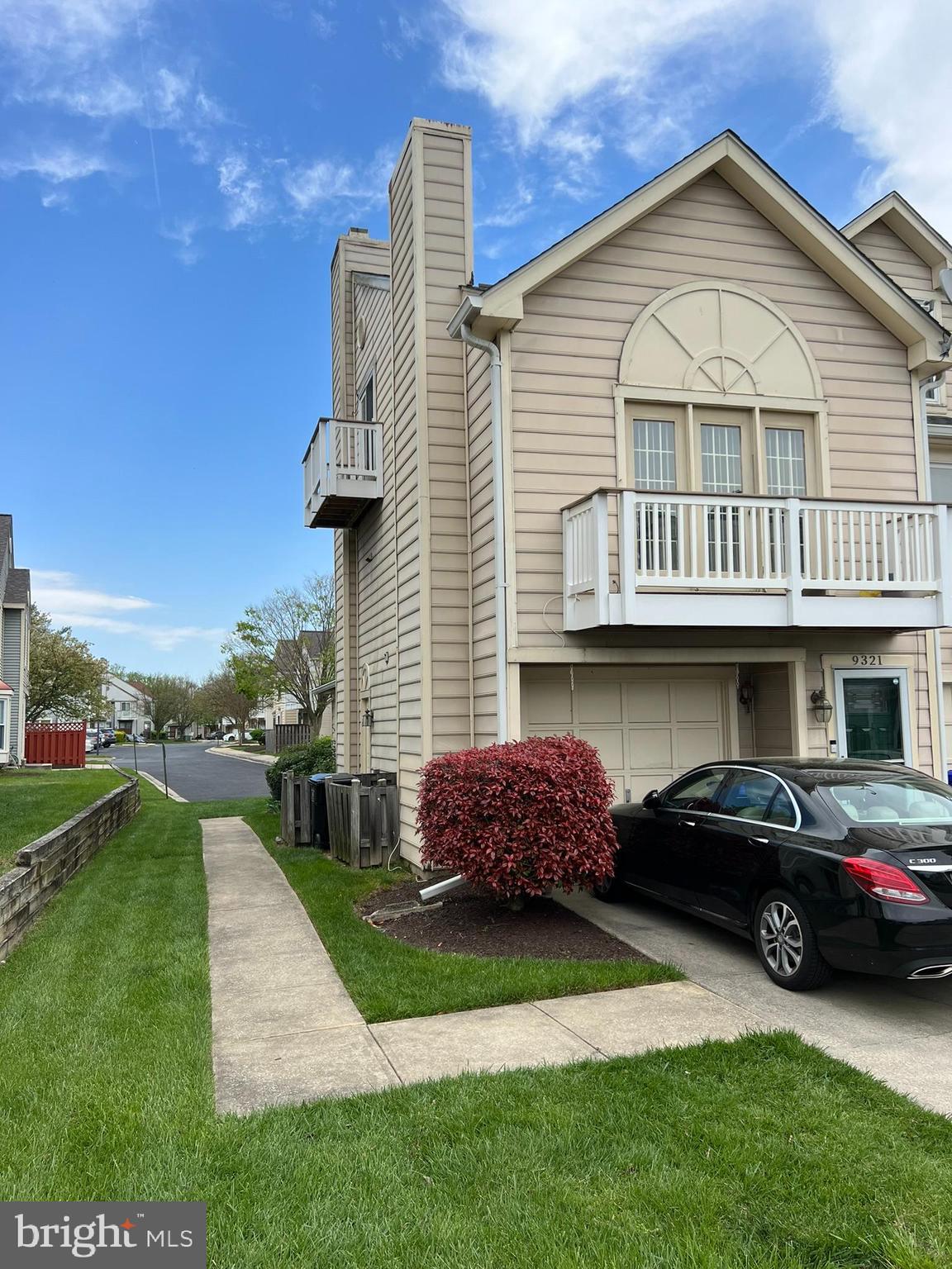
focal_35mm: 26
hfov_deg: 53.1
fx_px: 953
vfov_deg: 67.3
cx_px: 476
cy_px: 634
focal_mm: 5.7
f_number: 1.5
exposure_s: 1/2457
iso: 50
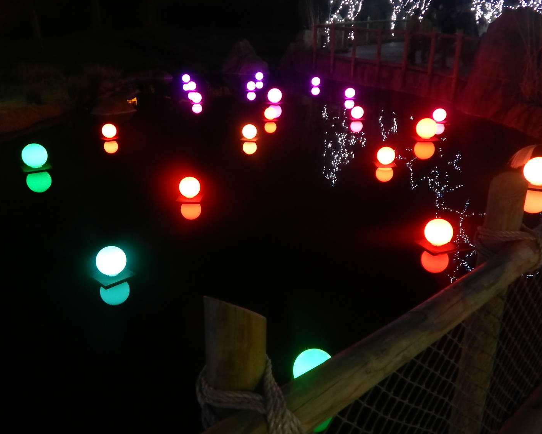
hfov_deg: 57.1
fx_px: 497
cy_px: 215
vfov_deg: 47.1
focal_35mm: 31
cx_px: 250
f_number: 3.2
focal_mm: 5.1
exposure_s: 1/15
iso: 1400
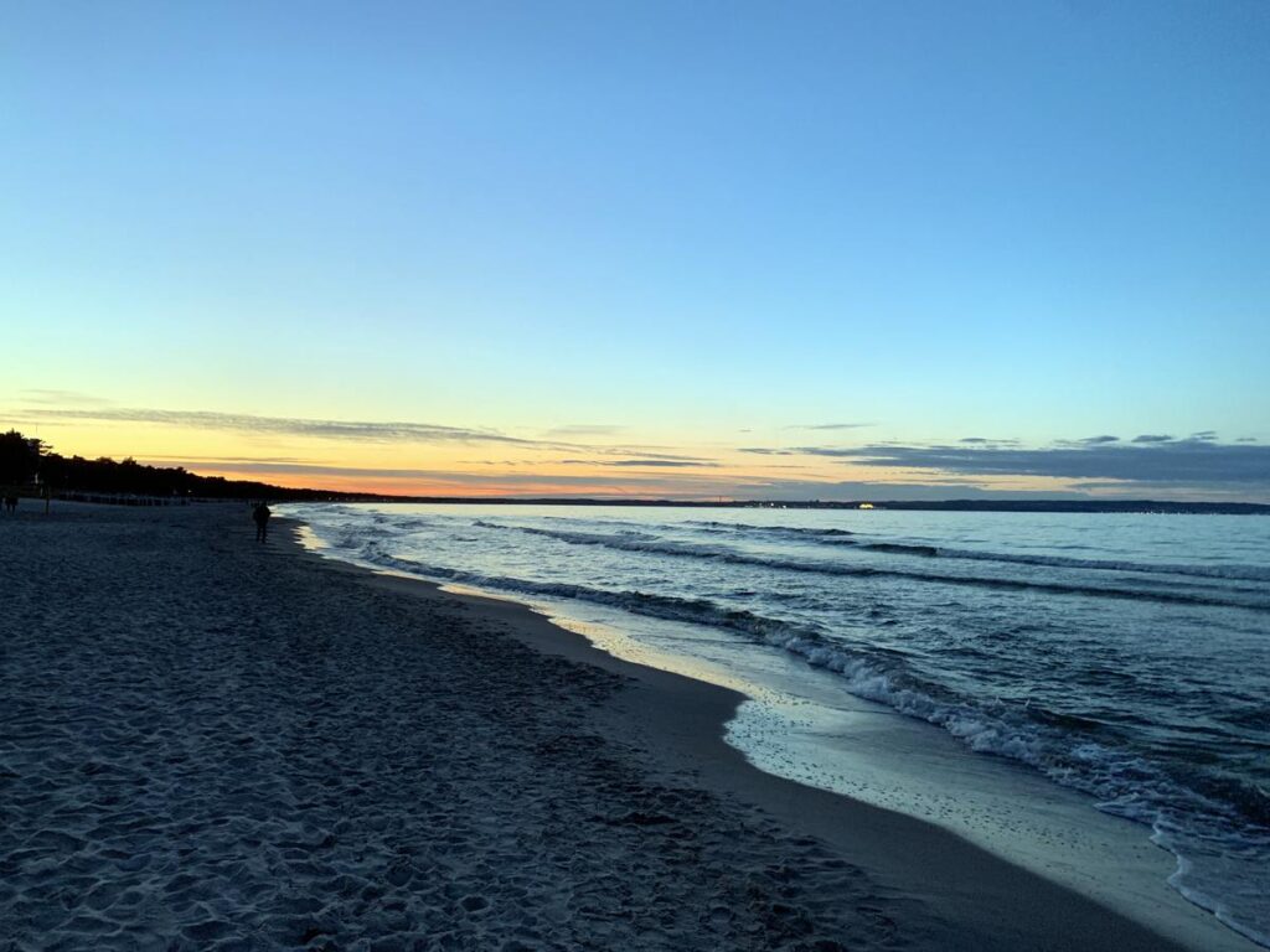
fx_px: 954
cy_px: 476
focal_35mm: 26
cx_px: 635
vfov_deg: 53.1
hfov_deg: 67.3
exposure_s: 1/60
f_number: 1.8
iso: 200
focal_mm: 4.25
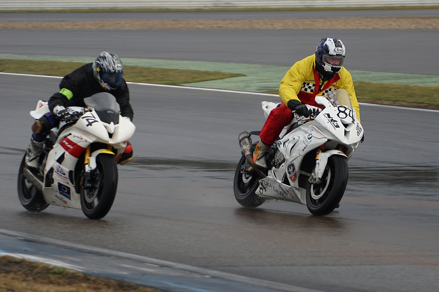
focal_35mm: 240
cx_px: 220
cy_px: 146
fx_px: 2926
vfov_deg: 5.7
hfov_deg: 8.6
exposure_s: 1/320
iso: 125
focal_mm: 160
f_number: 5.6
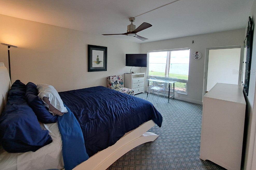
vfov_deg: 80.6
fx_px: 100
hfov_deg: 104.2
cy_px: 72
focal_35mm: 14
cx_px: 125
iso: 50
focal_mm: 1.74
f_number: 2.2
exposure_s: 1/40
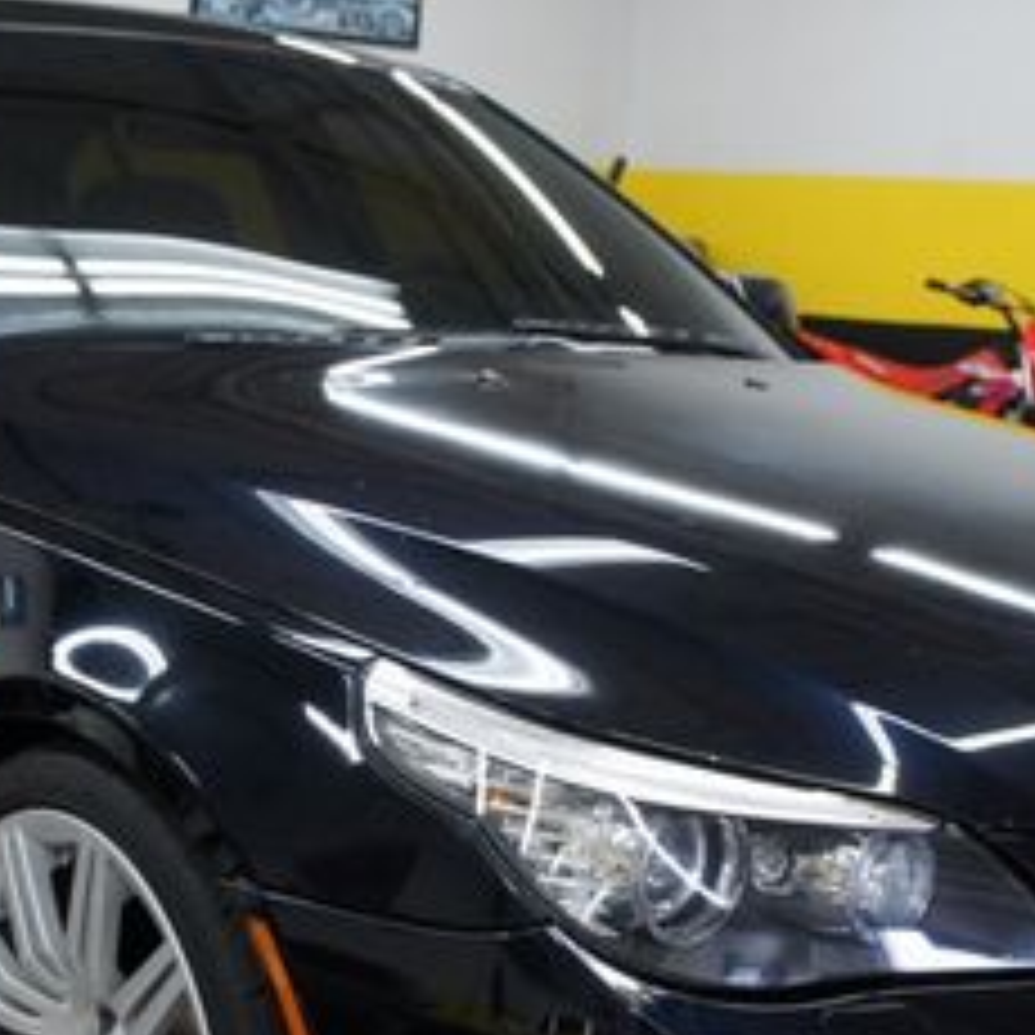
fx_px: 2402
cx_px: 436
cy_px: 666
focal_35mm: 71
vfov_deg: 24.2
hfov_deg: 24.3
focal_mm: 20
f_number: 4
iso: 200
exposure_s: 1/30
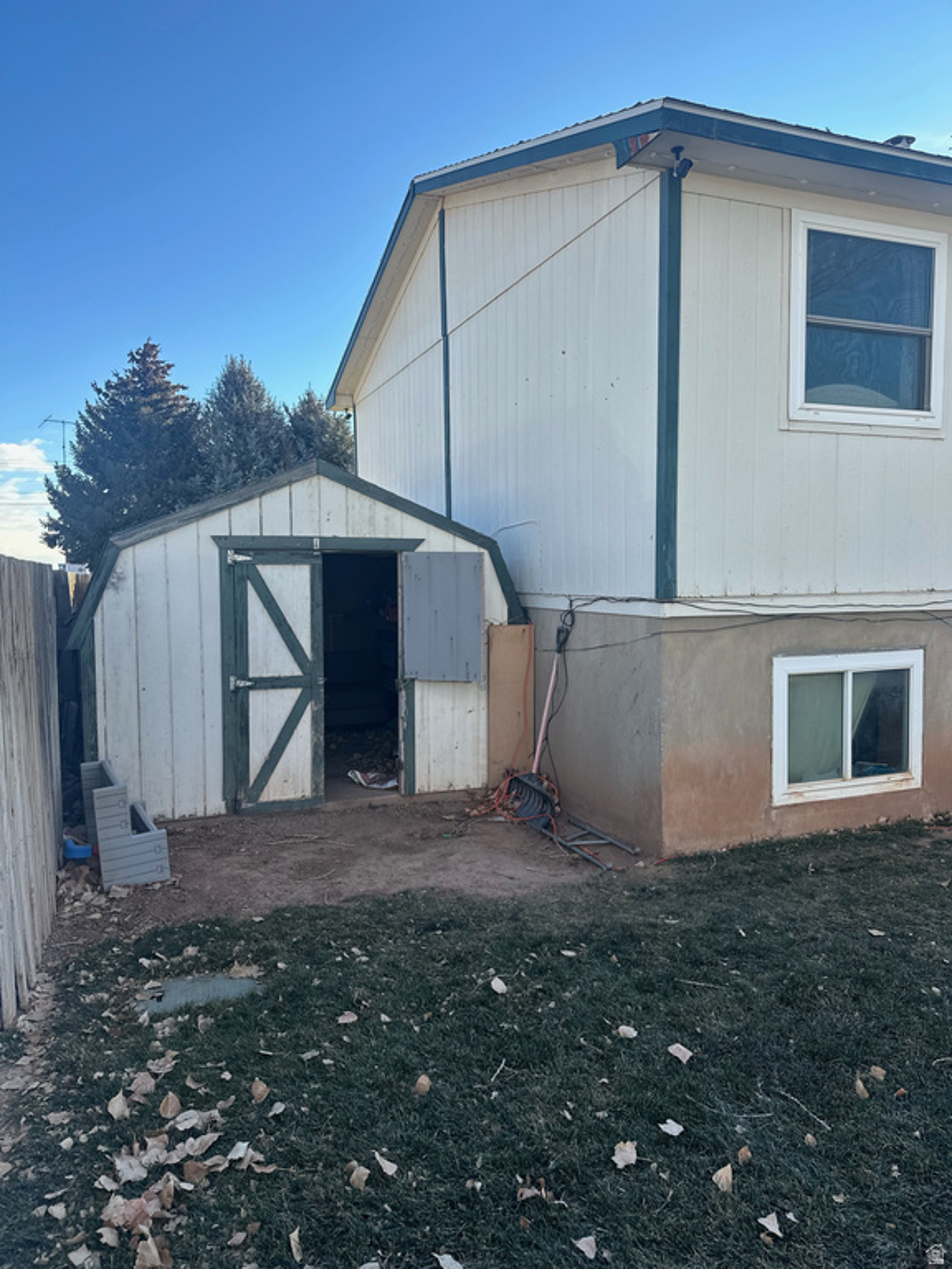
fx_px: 880
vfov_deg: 71.6
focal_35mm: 24
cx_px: 476
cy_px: 634
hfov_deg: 56.8
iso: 80
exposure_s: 1/1751
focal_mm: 6.86
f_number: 1.78
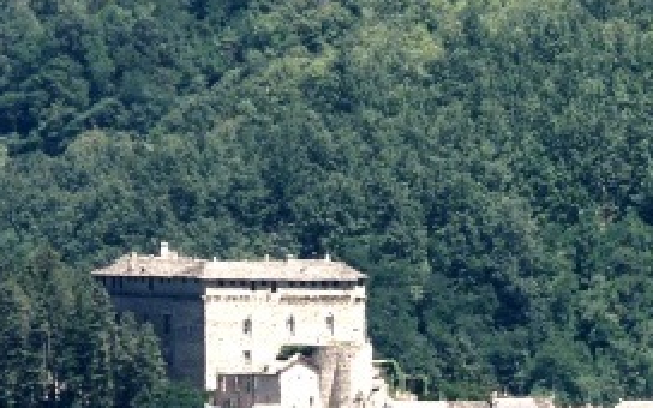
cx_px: 610
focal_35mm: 1026
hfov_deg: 2.0
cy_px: 437
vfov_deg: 1.3
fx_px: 18259
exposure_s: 1/320
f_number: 5.6
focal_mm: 57.4
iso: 100
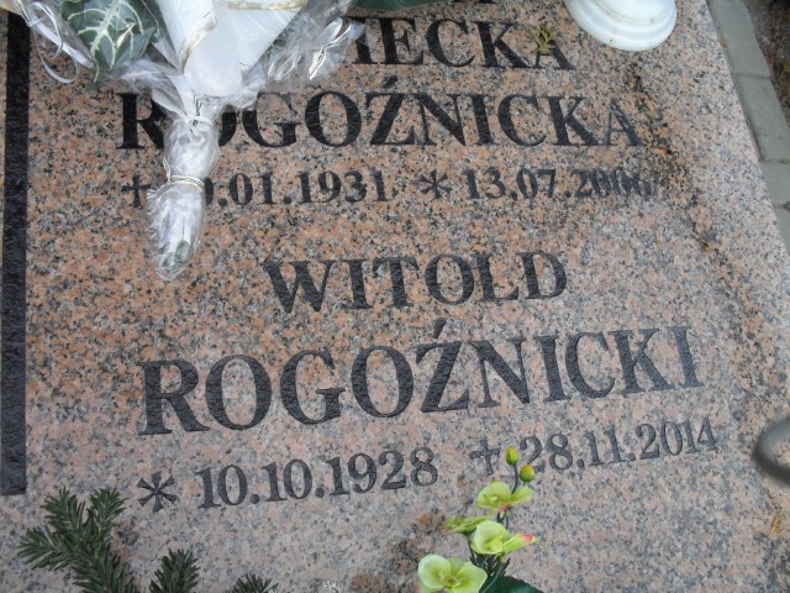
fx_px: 799
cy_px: 296
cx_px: 395
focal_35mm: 35
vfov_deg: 40.7
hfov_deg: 52.6
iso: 100
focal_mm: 6.3
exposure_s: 1/180
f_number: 3.2
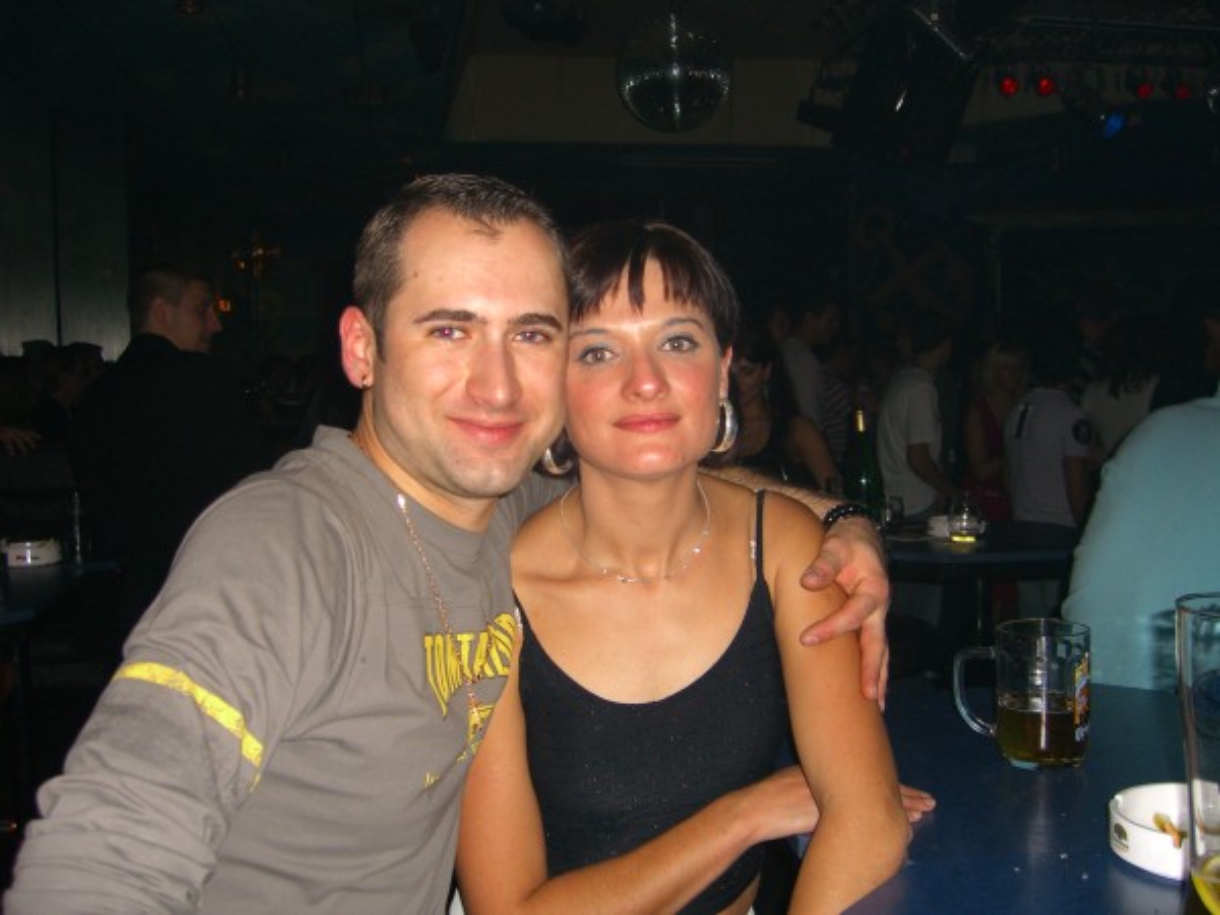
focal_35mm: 38
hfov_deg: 49.0
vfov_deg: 37.7
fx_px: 1339
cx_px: 610
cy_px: 458
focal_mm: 7.9
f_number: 2.8
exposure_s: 1/60
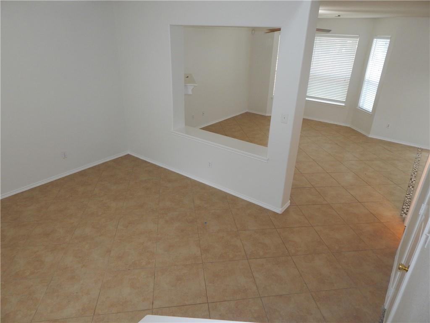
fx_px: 273
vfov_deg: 61.1
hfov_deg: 76.4
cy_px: 162
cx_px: 215
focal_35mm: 22
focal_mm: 4
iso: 200
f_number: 3
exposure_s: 1/30
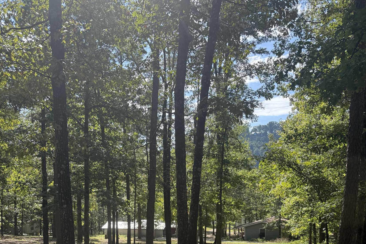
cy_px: 225
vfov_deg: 36.2
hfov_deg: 55.8
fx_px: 346
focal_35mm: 34
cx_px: 185
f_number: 1.78
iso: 100
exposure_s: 1/1464
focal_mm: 6.76
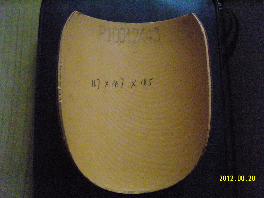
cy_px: 99
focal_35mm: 38
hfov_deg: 49.0
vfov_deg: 37.7
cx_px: 132
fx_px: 290
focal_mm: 7.8
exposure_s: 1/125
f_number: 2.8
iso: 1600
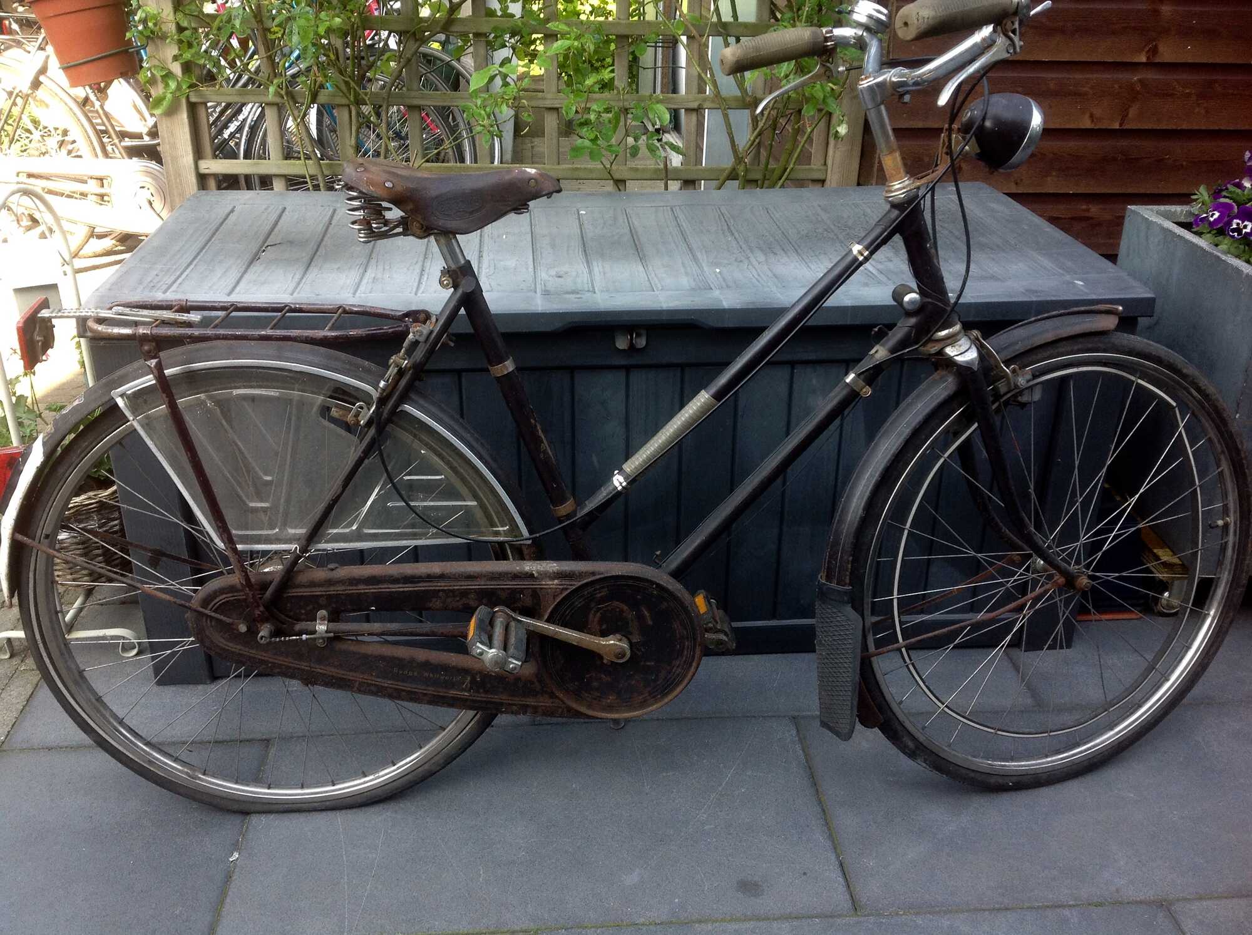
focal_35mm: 35
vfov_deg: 40.6
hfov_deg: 52.7
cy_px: 468
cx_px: 626
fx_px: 1264
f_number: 2.4
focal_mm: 4.28
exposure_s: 1/120
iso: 64
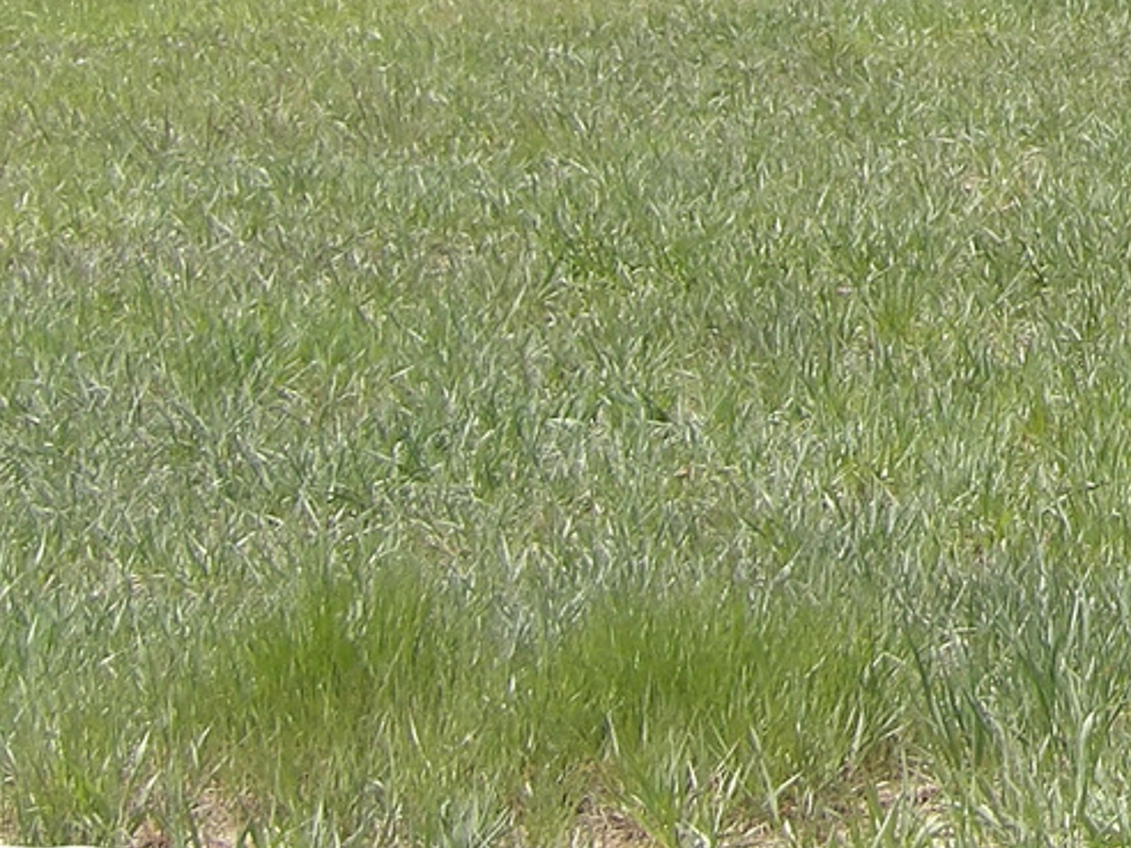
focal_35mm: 258
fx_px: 8430
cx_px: 2053
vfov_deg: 5.7
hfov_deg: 7.4
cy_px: -552
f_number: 4
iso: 100
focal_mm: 11.1
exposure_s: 1/470
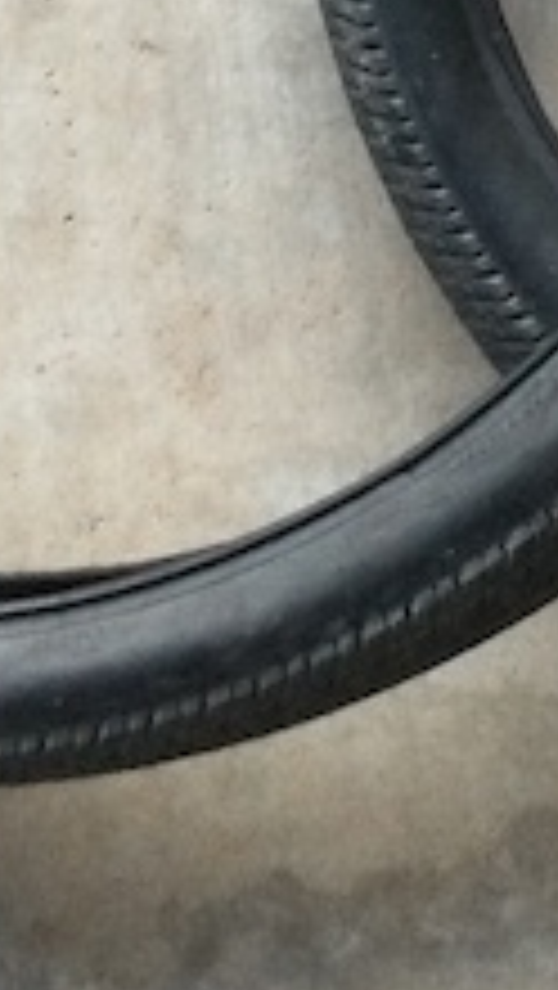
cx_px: 796
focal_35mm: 123
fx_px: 3230
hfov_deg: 9.6
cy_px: -94
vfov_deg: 16.9
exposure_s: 1/30
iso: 80
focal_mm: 3.3
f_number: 2.4
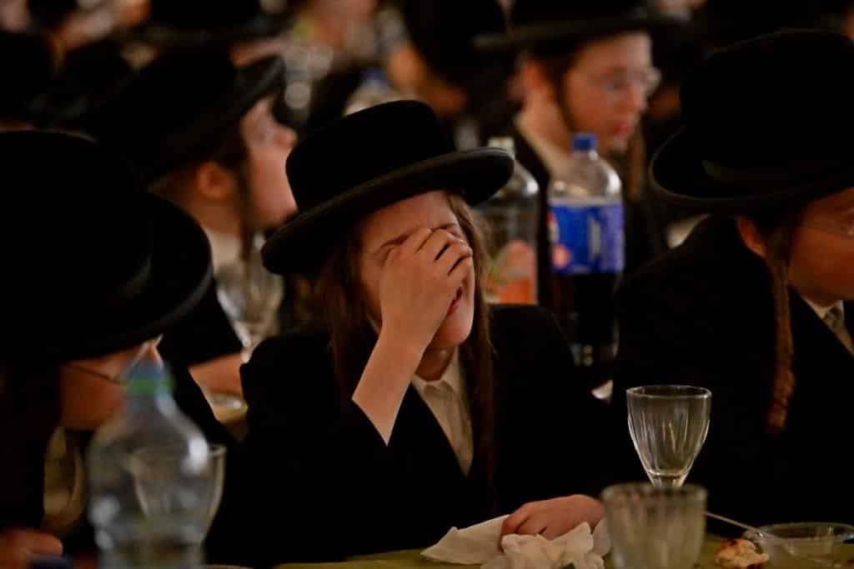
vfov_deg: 10.2
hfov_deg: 15.2
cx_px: 427
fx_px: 3203
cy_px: 284
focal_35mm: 135
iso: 4000
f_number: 2.8
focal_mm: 135
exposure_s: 1/100
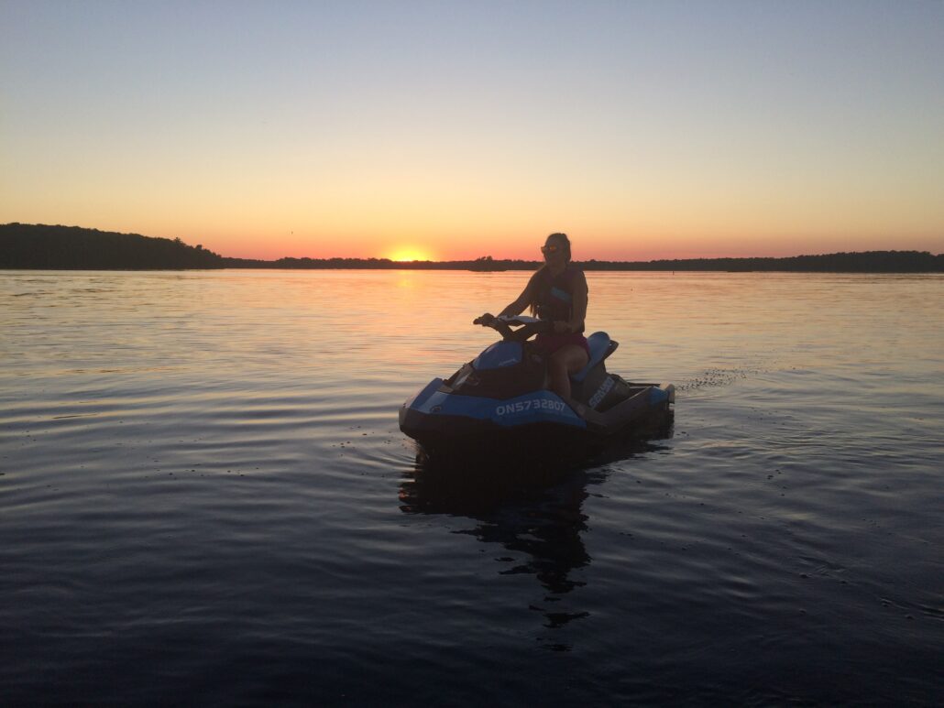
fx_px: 791
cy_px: 354
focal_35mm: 29
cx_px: 472
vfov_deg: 48.2
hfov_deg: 61.6
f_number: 2.2
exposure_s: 1/376
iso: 32
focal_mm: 4.15
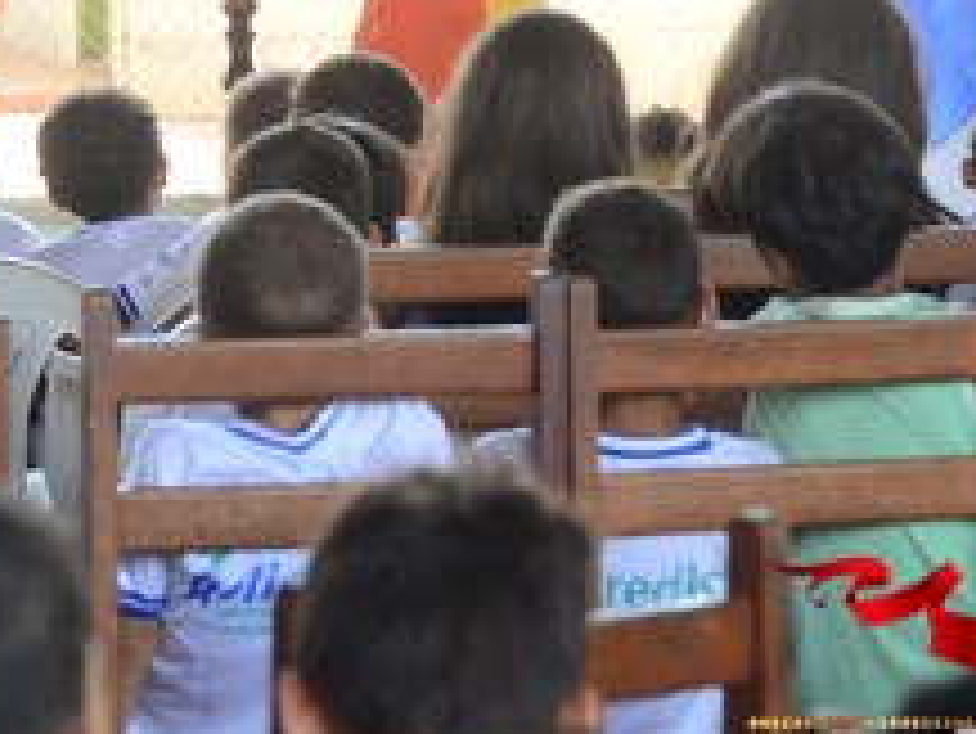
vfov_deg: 5.9
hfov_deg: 7.8
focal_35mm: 254
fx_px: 7165
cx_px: 373
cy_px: 167
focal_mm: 85
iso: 400
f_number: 5.6
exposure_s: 1/100
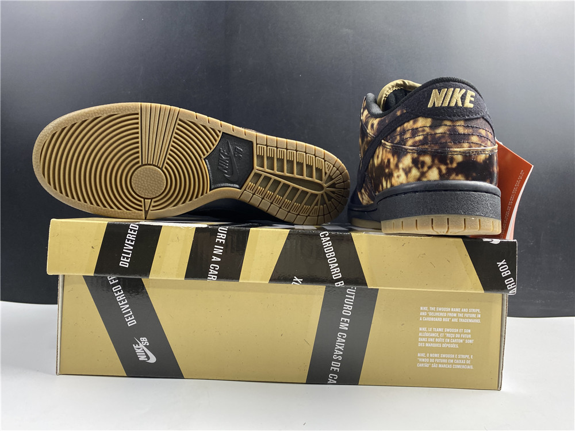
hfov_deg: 67.3
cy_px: 216
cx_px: 288
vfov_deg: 53.1
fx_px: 432
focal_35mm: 26
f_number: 1.8
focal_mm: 4.25
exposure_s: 1/50
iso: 100
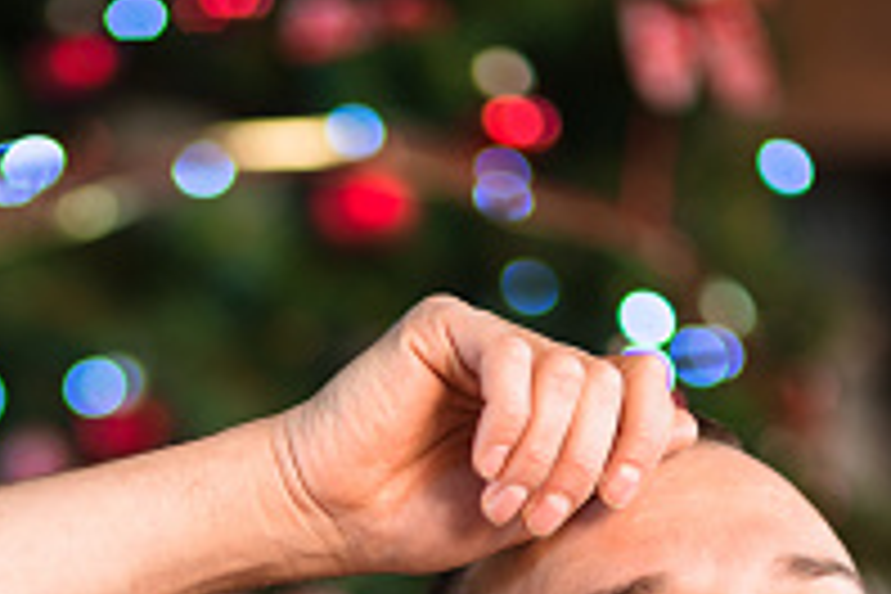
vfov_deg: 6.3
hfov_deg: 9.4
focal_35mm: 218
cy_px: 745
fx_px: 5395
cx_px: 220
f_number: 1.4
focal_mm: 85
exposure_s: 1/125
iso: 200
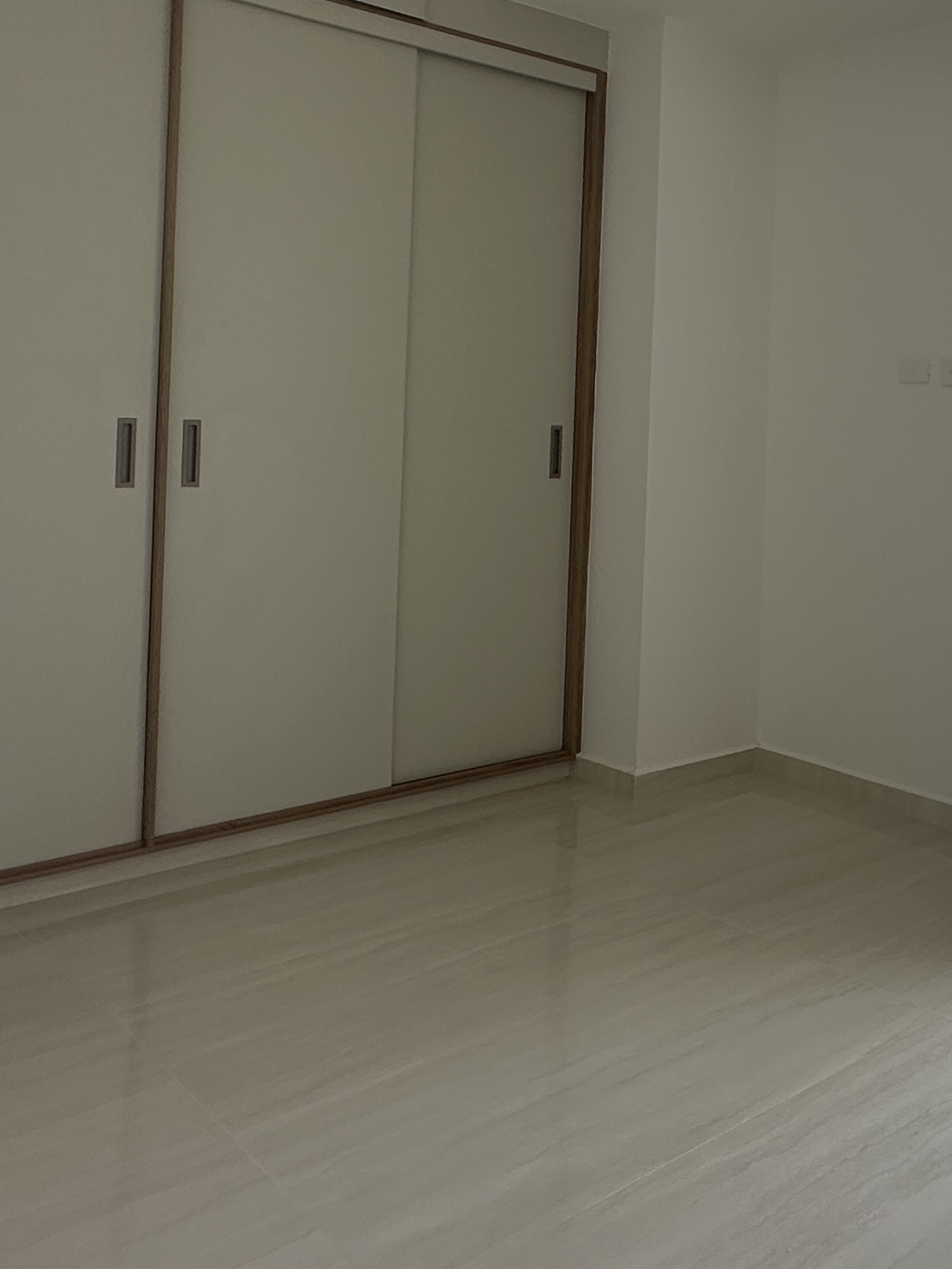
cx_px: 894
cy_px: 422
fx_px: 1247
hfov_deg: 38.3
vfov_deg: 52.9
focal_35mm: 34
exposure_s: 1/678
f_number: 2.2
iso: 40
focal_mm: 2.22
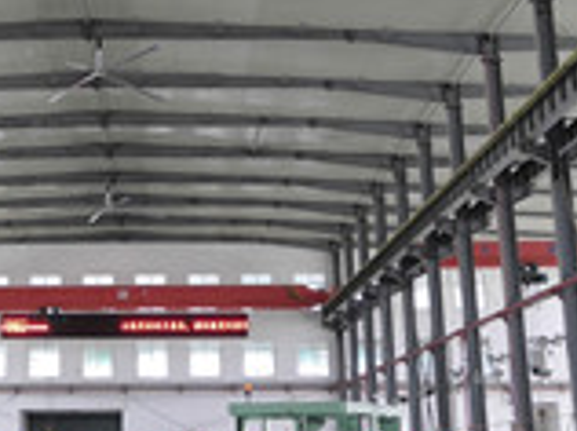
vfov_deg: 14.5
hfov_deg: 19.7
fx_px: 1648
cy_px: -51
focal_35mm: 99
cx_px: 124
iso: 157
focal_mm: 3.95
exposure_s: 1/100
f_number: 1.8
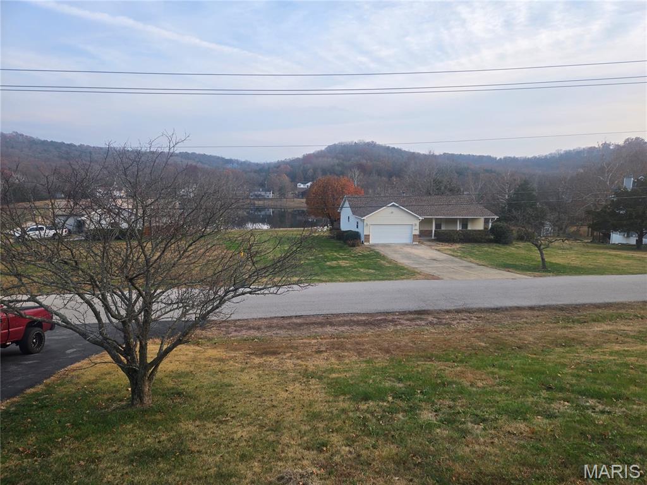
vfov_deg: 58.9
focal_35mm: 23
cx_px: 324
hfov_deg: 73.9
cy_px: 242
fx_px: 430
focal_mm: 5.4
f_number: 1.8
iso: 25
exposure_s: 1/243
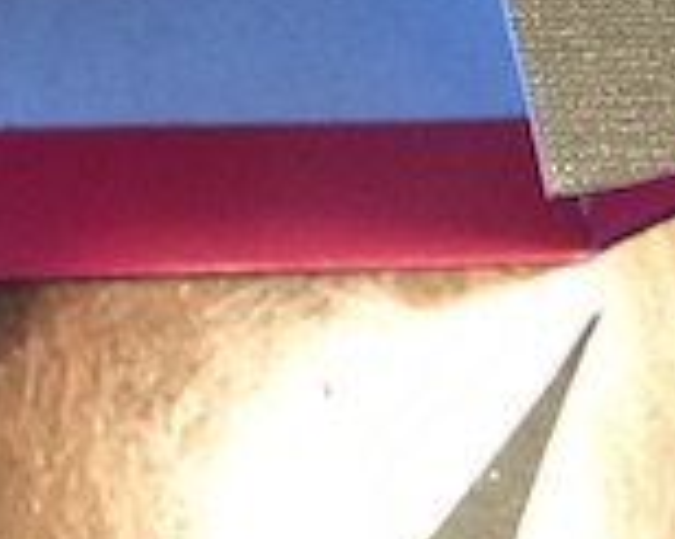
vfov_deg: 14.1
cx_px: -167
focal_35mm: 102
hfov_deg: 17.8
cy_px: -276
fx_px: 2036
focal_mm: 3.99
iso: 80
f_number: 1.8
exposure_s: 1/6
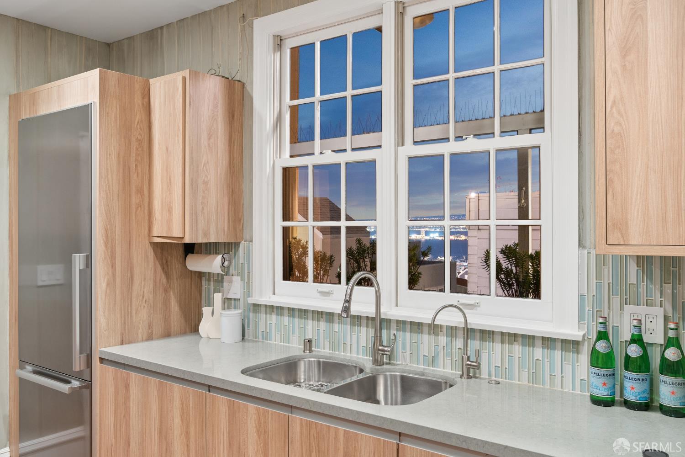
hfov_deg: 61.9
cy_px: 228
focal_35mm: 30
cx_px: 342
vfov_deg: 43.6
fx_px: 571
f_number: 5.6
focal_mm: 30
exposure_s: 1/15
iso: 800
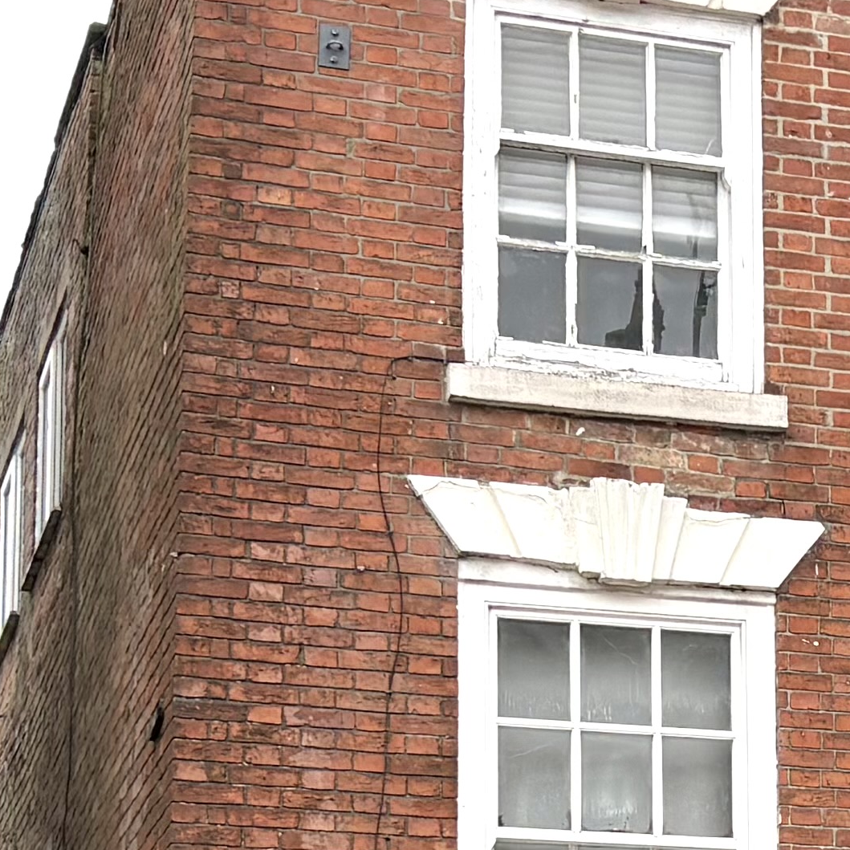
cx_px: 1004
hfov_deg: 13.7
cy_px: 907
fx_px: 3445
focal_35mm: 124
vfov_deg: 13.8
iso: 64
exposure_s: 1/153
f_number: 1.6
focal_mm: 5.96
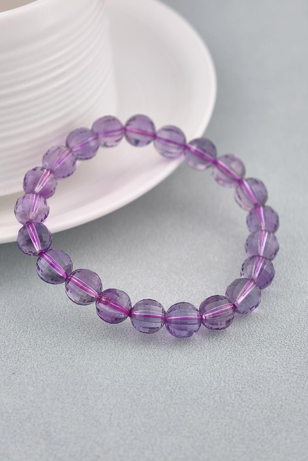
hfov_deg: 15.4
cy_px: 230
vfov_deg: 22.9
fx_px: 1142
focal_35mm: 89
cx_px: 141
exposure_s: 1/160
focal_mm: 22.48
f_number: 2.67
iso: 125
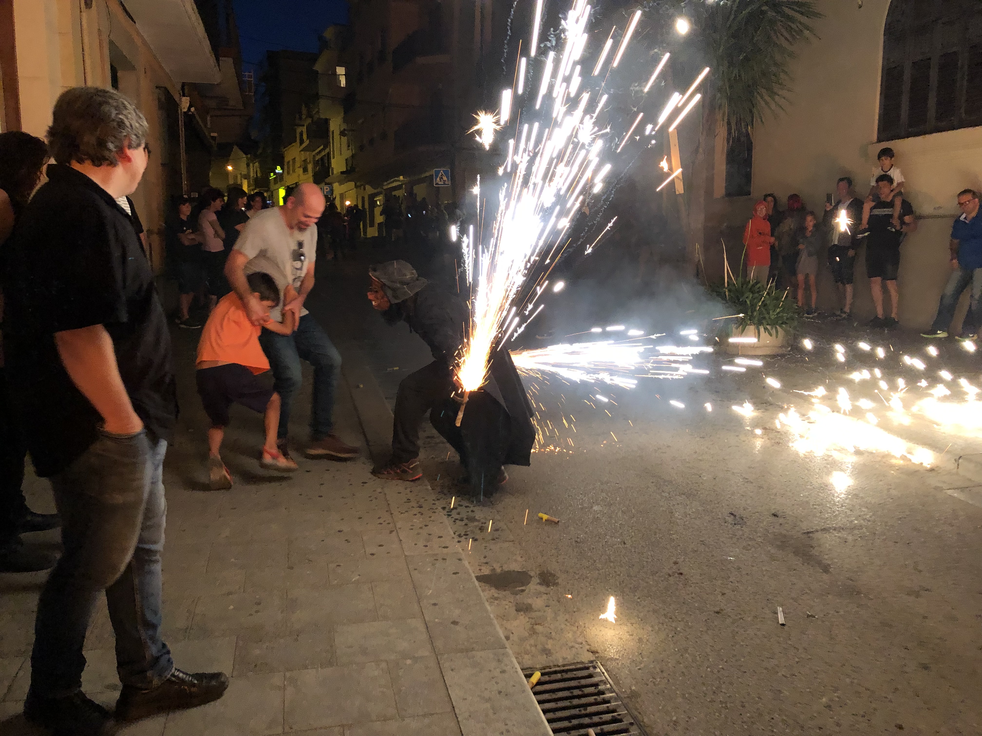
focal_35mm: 28
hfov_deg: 63.4
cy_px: 368
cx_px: 491
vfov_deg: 49.7
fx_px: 794
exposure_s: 1/11
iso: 100
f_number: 1.8
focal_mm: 3.99
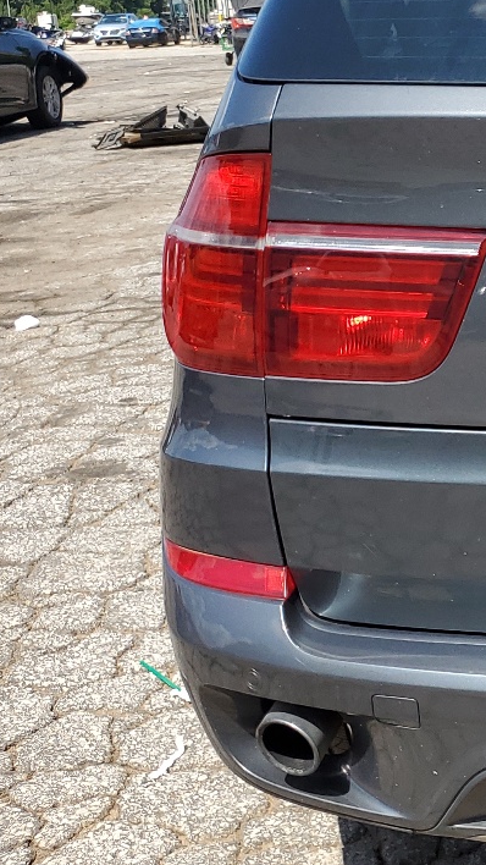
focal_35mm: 64
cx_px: 780
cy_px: 326
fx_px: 1467
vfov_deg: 32.7
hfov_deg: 16.7
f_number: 1.5
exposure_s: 1/2000
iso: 50
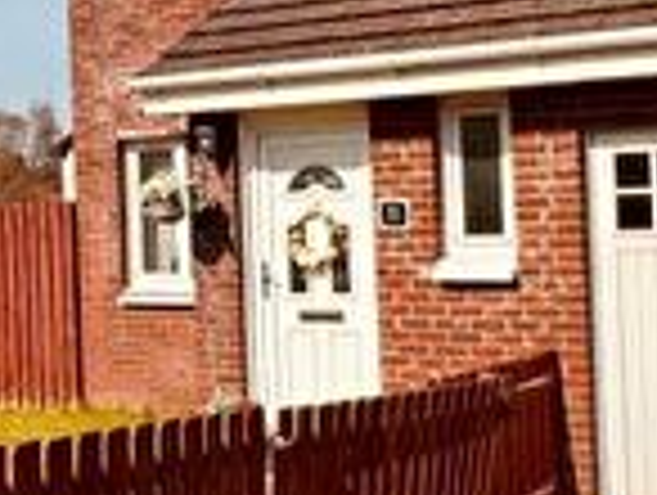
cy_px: 160
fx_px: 1274
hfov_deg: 28.6
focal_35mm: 67
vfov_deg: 21.9
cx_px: 176
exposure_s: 1/4132
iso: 50
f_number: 2.2
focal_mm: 2.22
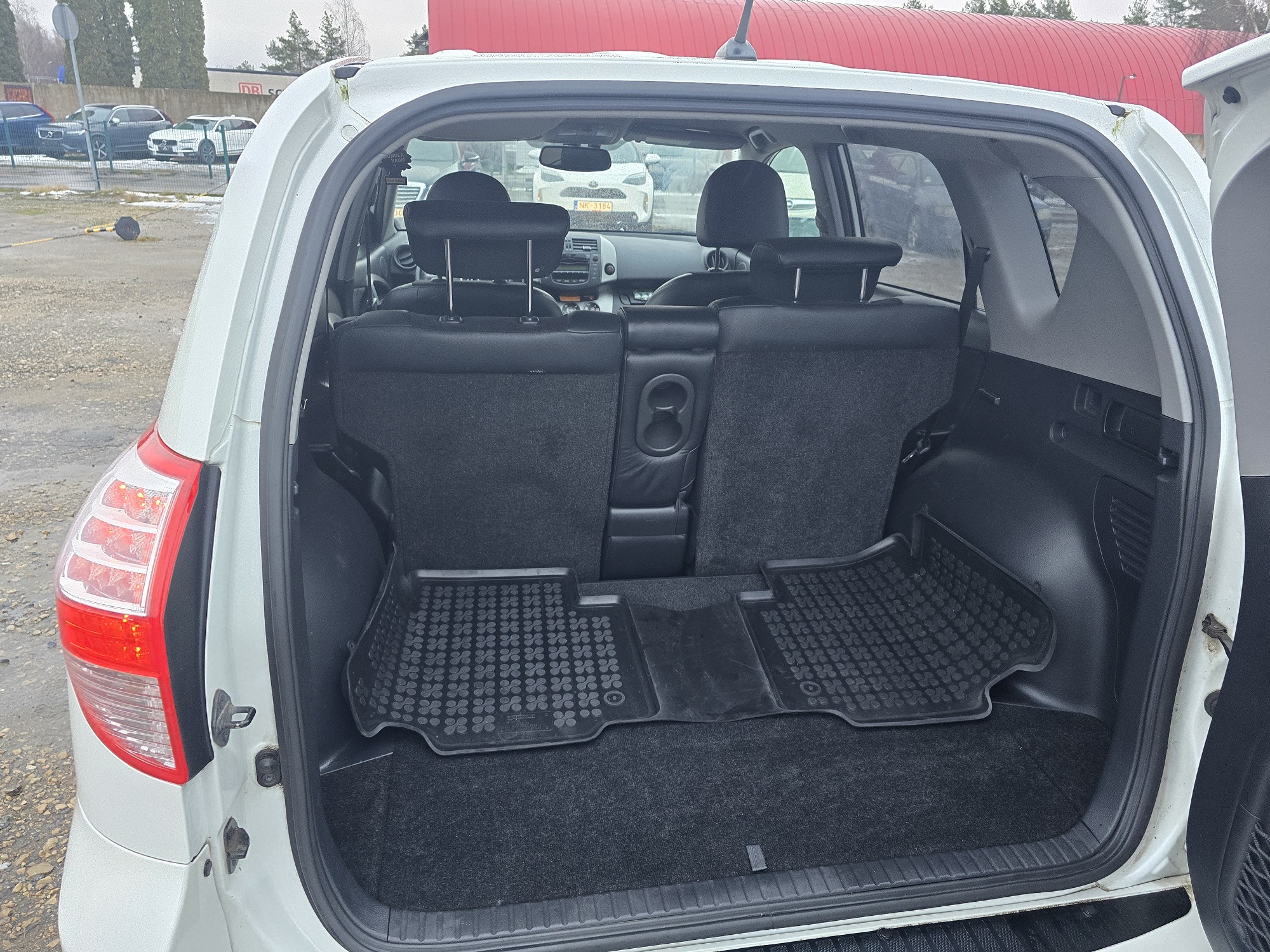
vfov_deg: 58.9
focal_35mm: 23
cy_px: 476
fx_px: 844
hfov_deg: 73.9
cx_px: 635
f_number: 1.7
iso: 250
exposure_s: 1/100
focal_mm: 6.3
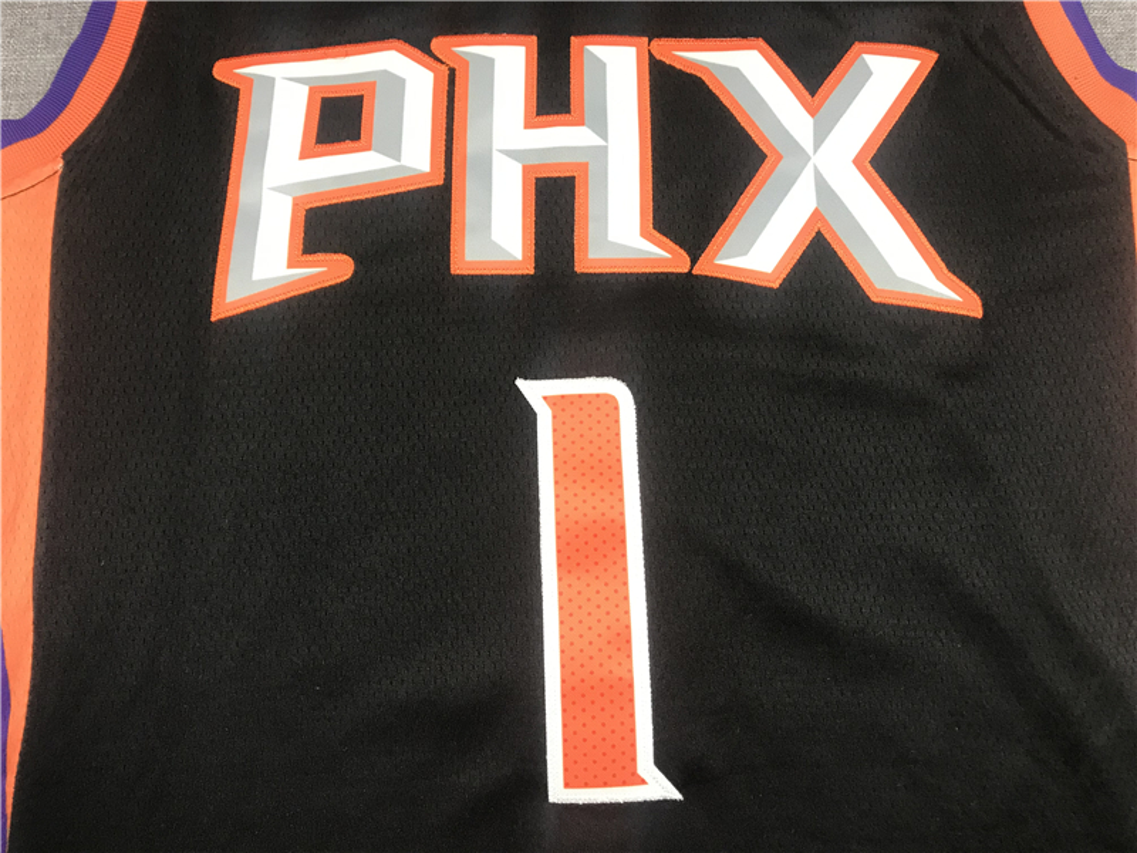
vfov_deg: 49.7
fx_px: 920
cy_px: 426
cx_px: 568
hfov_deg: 63.4
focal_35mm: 28
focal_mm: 3.99
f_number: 1.8
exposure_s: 1/33
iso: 40
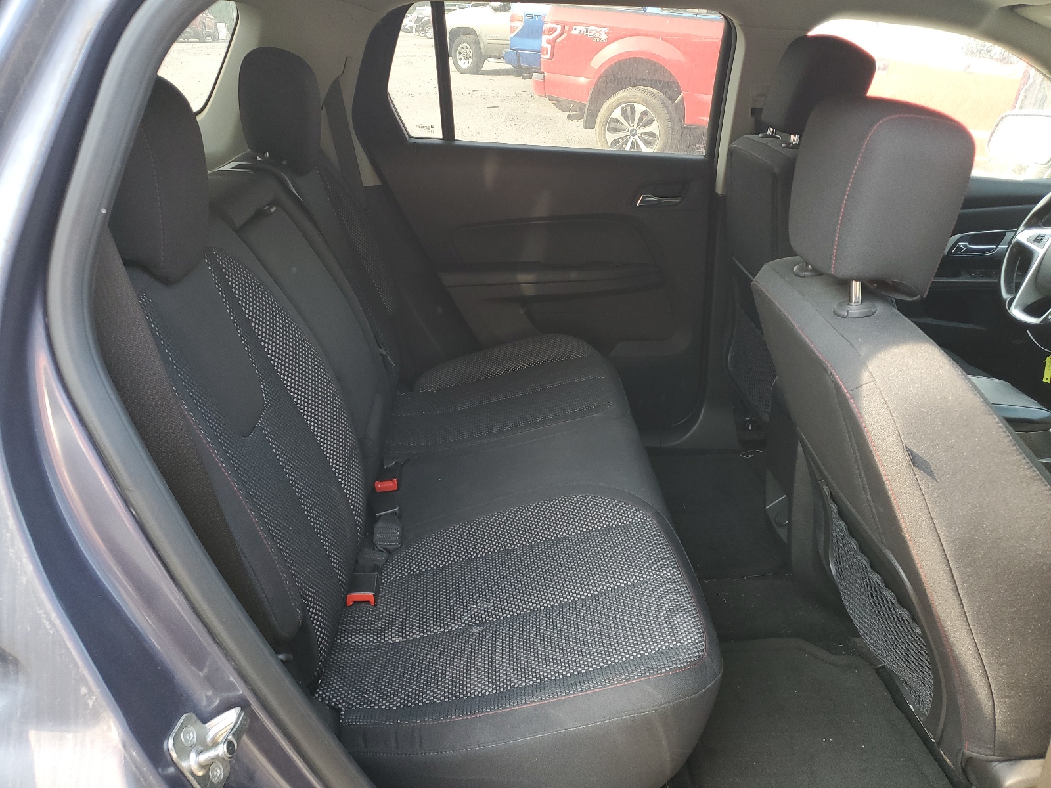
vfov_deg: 53.1
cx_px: 526
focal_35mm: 26
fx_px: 789
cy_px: 394
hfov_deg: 67.3
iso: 75
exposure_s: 1/120
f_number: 1.5
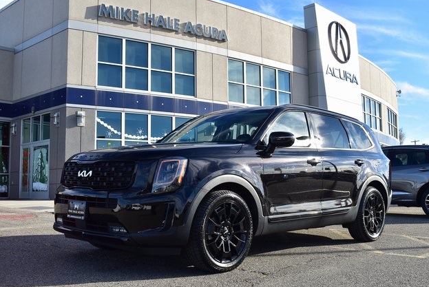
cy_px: 142
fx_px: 459
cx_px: 220
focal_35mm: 39
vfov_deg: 34.7
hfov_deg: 50.0
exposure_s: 1/250
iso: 100
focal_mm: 25
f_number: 8
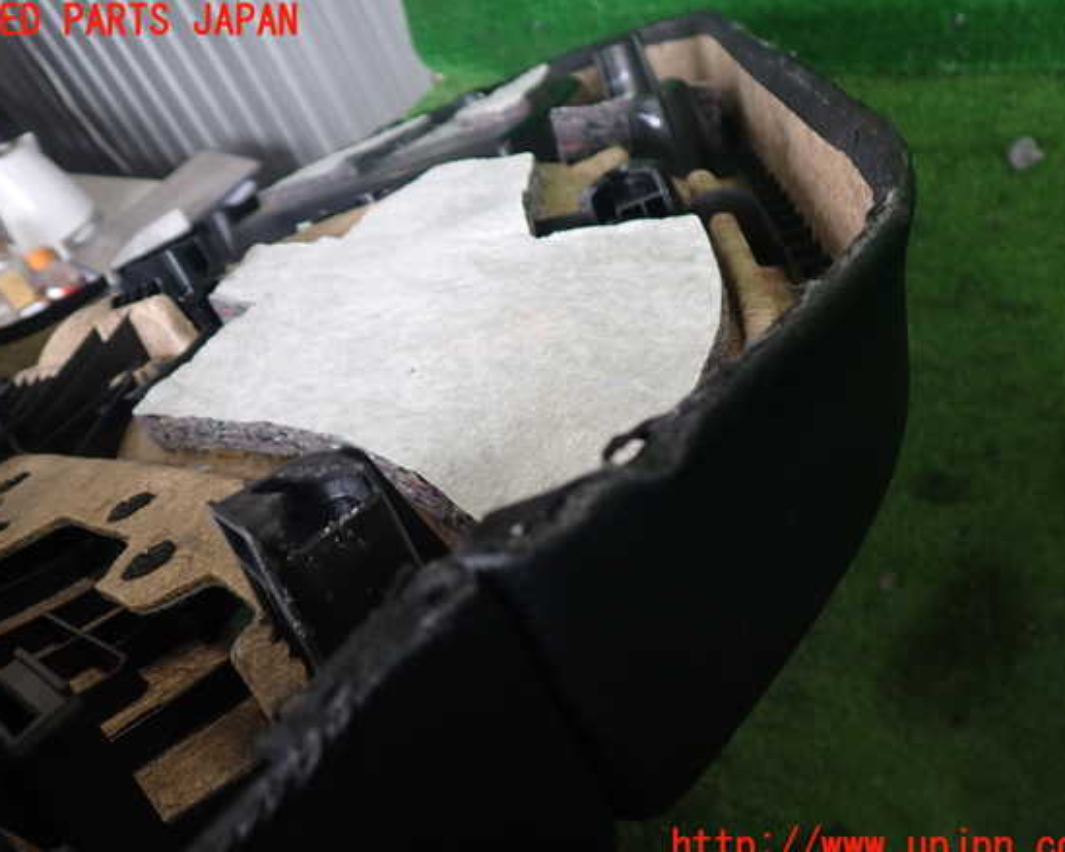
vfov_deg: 45.8
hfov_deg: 55.7
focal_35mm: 32
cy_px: 435
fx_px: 1008
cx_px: 528
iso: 200
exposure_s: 1/100
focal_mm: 5.4
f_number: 2.3
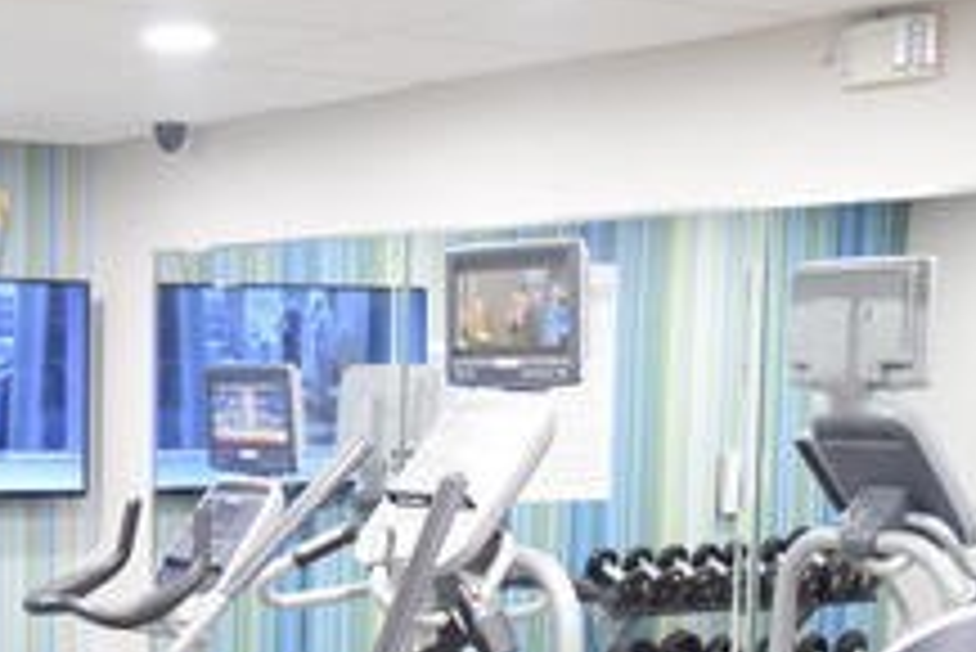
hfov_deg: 25.5
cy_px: 717
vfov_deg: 17.2
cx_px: 110
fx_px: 2089
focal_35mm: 77
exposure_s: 1/60
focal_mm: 18
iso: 2200
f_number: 3.5
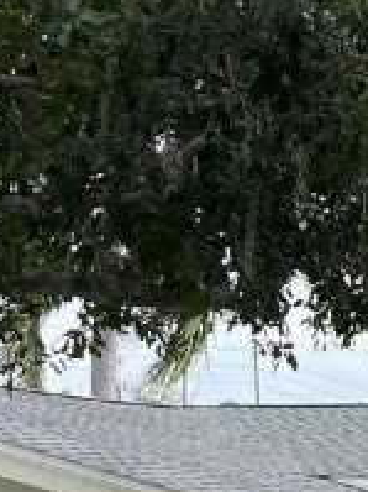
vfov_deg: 14.4
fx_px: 1901
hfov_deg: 10.4
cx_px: 654
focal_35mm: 134
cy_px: 529
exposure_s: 1/1140
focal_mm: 5.1
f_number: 1.6
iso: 32
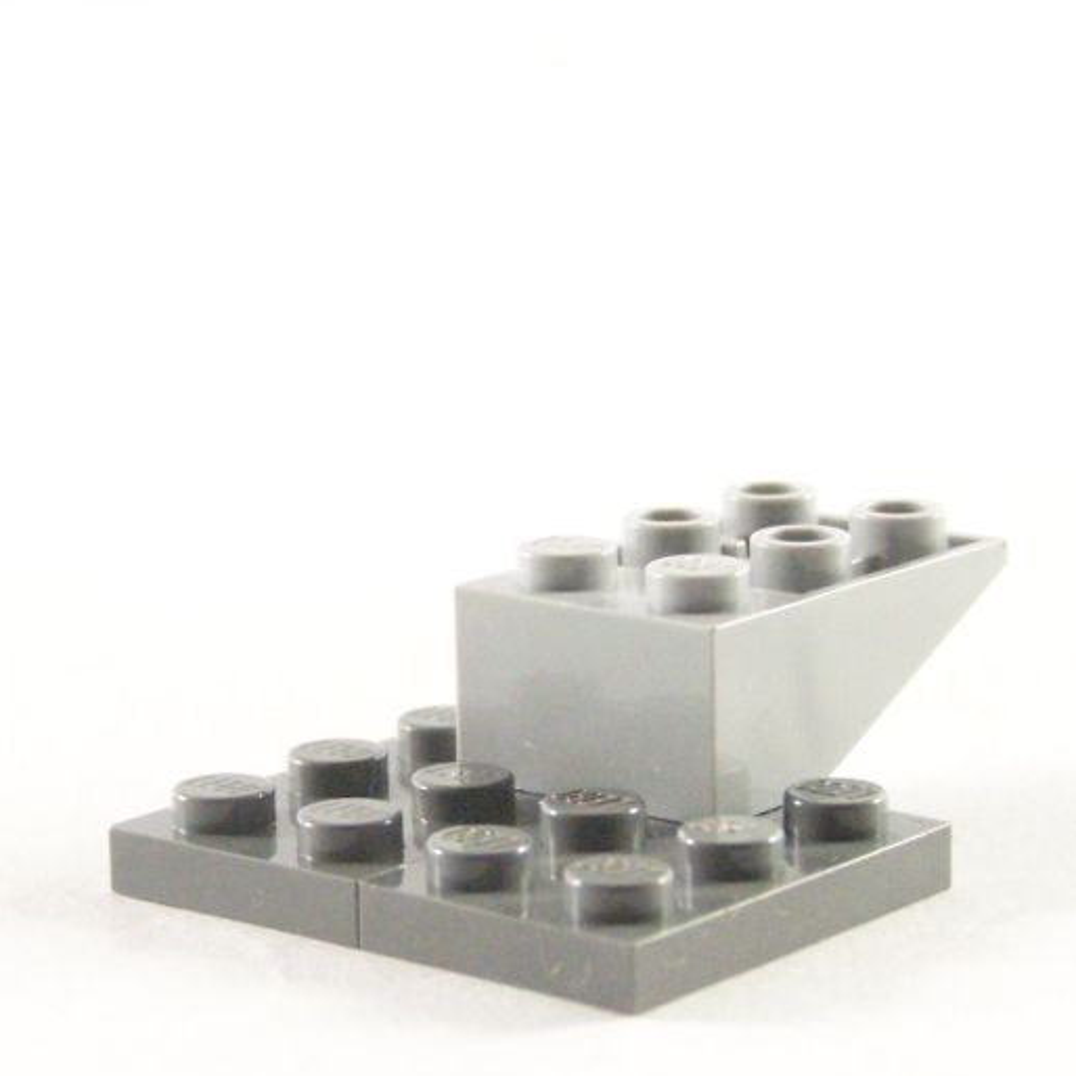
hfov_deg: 13.2
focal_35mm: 132
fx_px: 4642
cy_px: 703
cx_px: 467
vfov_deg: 13.2
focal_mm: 12.4
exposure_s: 1/60
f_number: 3.2
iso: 400
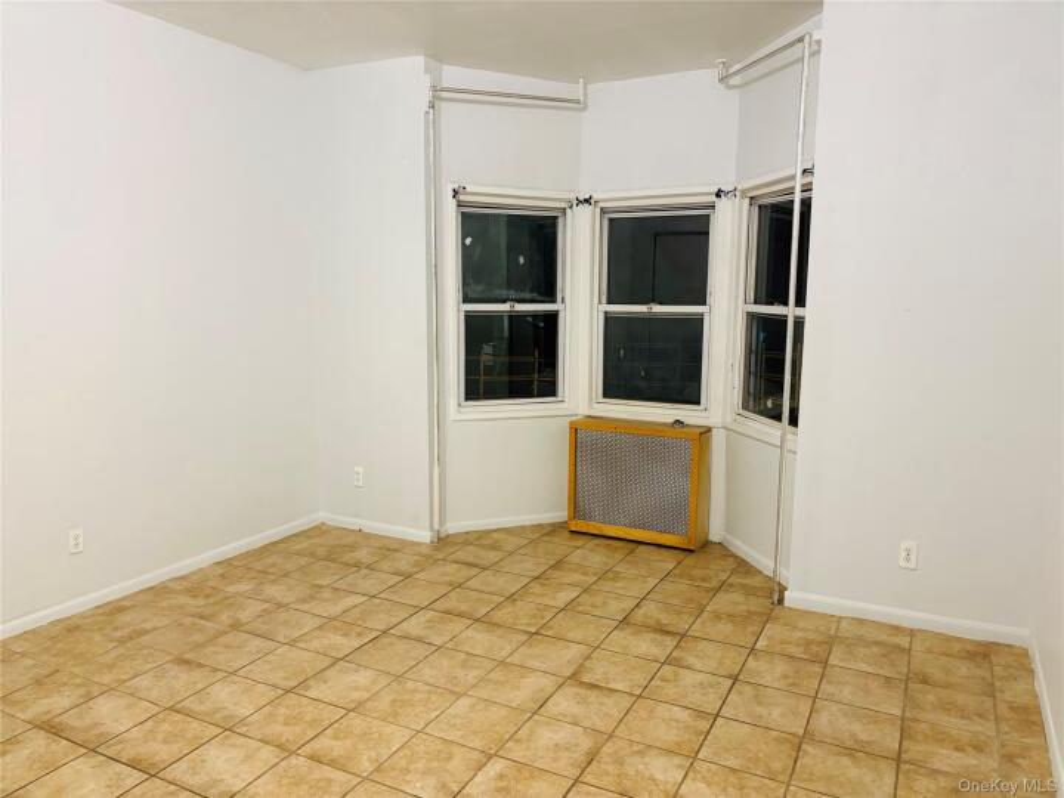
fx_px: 799
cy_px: 399
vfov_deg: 53.1
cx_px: 532
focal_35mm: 26
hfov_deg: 67.3
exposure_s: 1/60
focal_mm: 5.96
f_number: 1.6
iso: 250
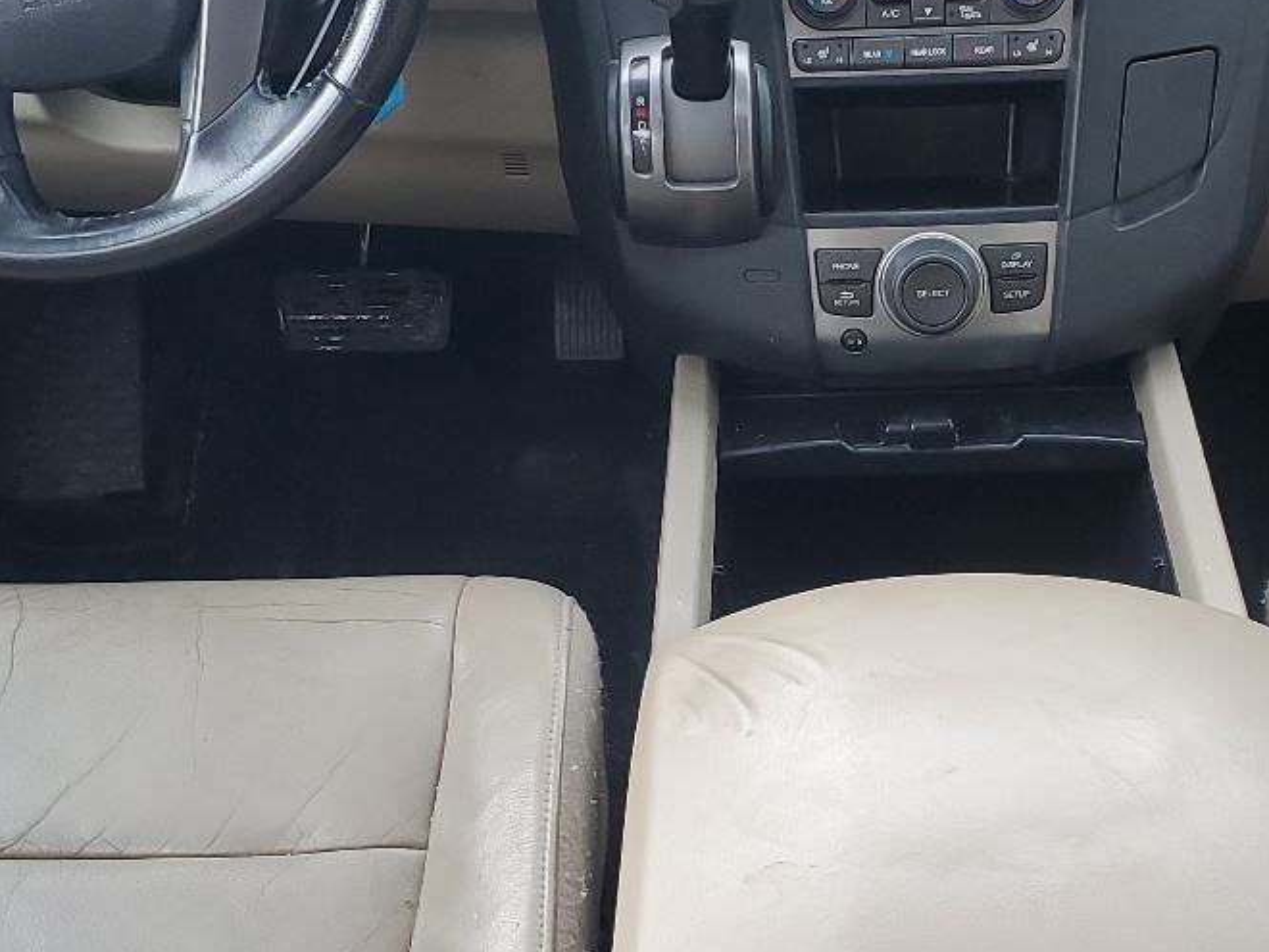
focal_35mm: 63
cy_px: 450
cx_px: 844
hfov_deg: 30.5
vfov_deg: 23.3
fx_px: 2310
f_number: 1.5
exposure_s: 1/60.2
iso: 69
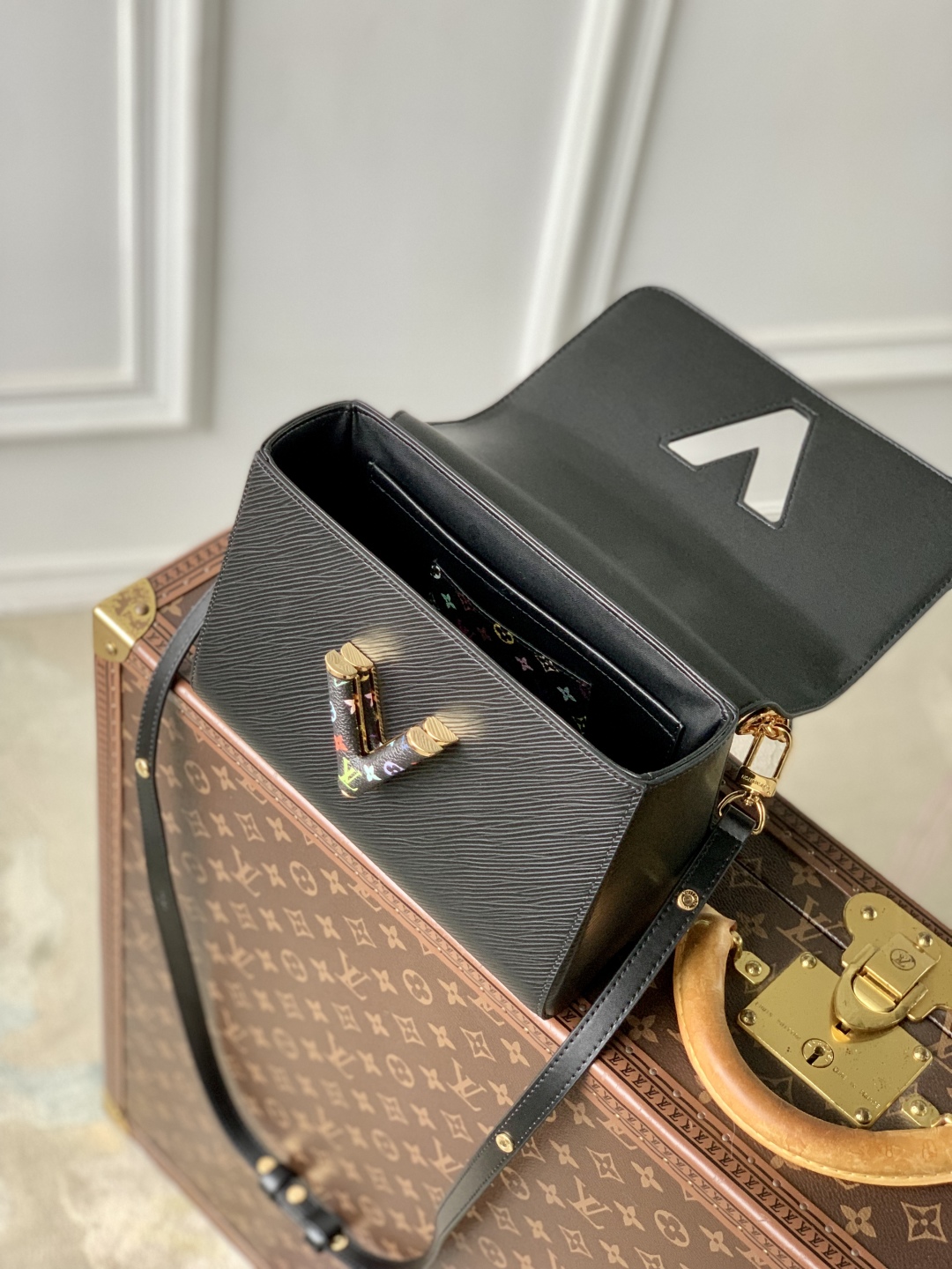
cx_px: 476
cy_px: 634
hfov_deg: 28.0
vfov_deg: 36.8
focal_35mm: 52
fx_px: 1907
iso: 125
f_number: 2.4
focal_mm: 6
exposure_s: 1/66
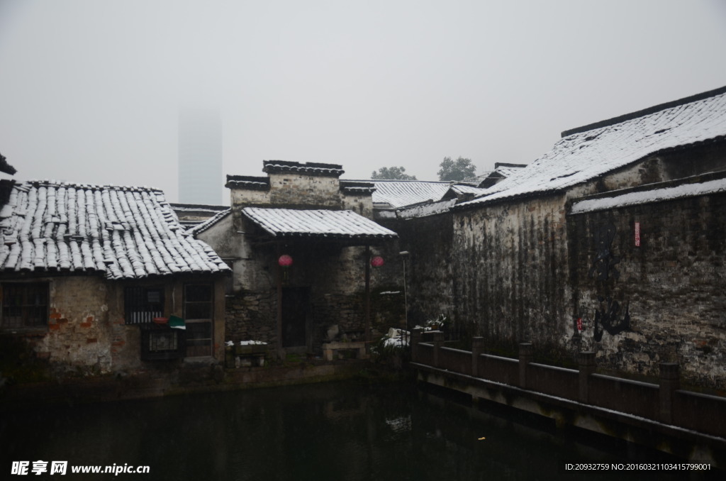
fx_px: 724
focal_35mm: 36
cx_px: 363
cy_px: 240
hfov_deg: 53.2
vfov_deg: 36.7
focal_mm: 24
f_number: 4
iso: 100
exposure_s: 1/160
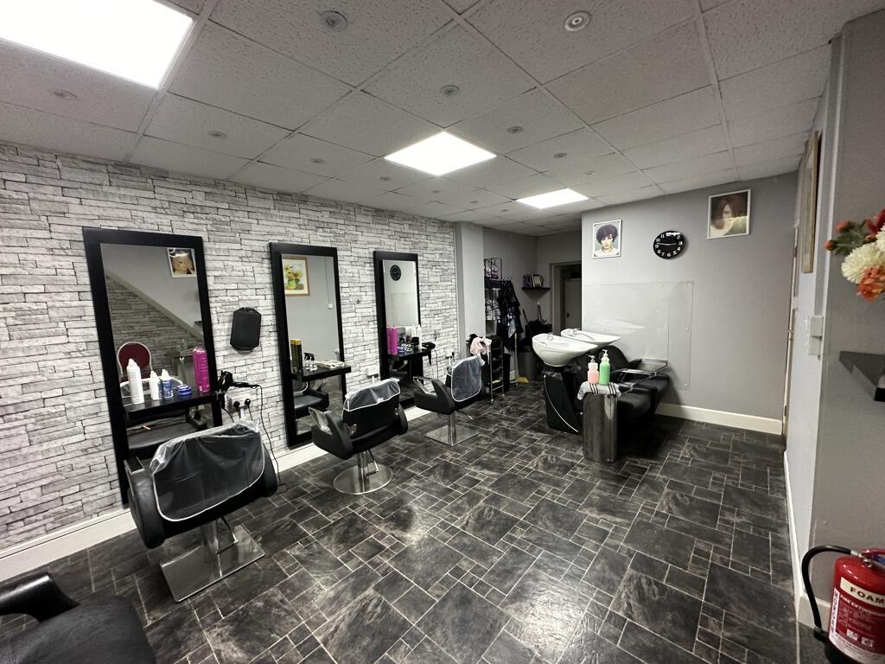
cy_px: 332
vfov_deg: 85.7
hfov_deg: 102.1
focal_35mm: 14
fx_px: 358
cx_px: 442
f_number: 2.2
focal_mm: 2.22
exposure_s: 1/50
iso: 250
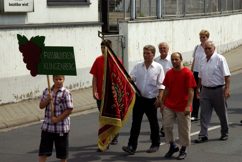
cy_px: 81
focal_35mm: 135
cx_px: 121
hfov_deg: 15.2
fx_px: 908
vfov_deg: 10.2
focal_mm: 90
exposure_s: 1/1500
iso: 400
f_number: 8
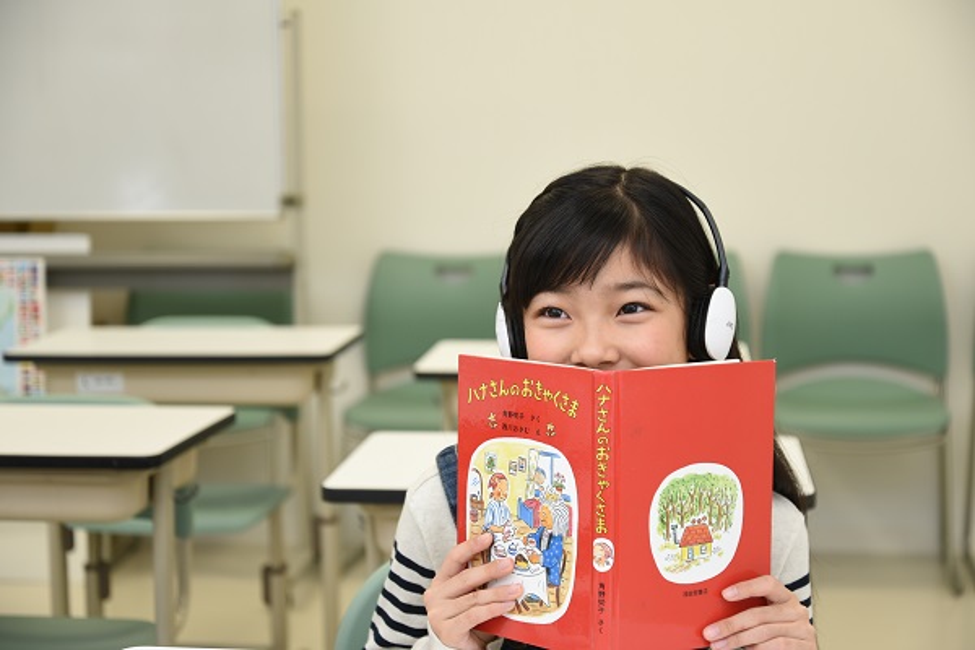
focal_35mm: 68
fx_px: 1842
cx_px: 488
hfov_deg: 29.7
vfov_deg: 20.0
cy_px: 325
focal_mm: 68
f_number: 4.5
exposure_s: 1/100
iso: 400
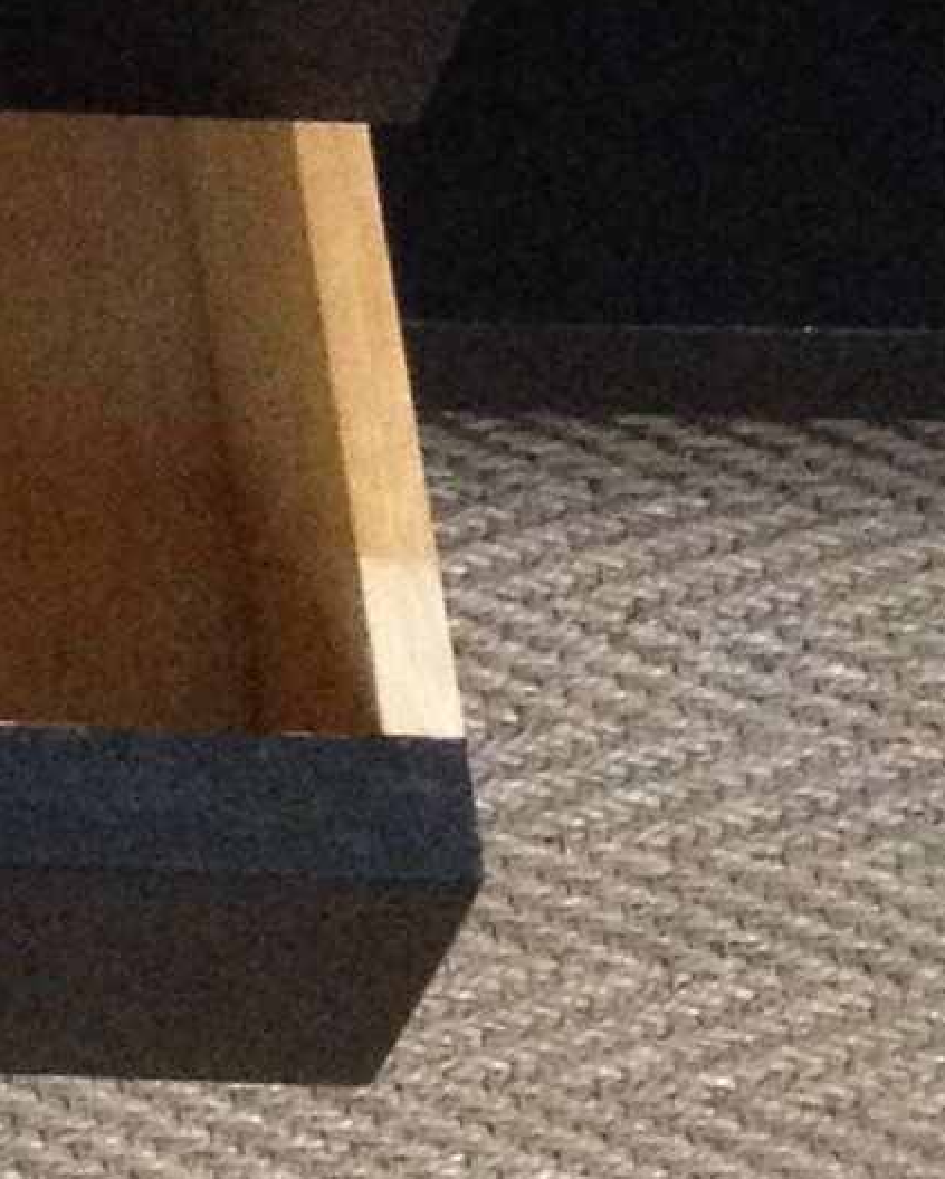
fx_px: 7370
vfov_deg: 8.9
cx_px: -1595
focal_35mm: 211
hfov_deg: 6.8
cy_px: -596
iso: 400
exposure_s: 1/17
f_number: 2.4
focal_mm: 4.28
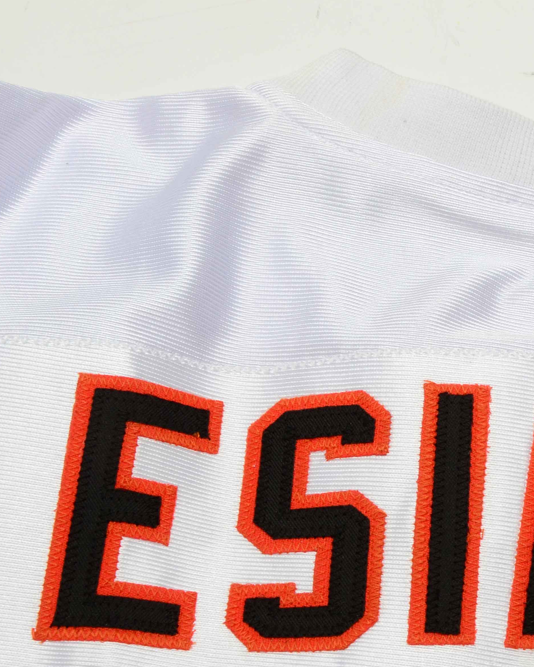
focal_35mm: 153
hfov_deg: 9.9
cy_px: 452
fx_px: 3023
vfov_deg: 12.6
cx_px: 637
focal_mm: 52
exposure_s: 1/160
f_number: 22
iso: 200
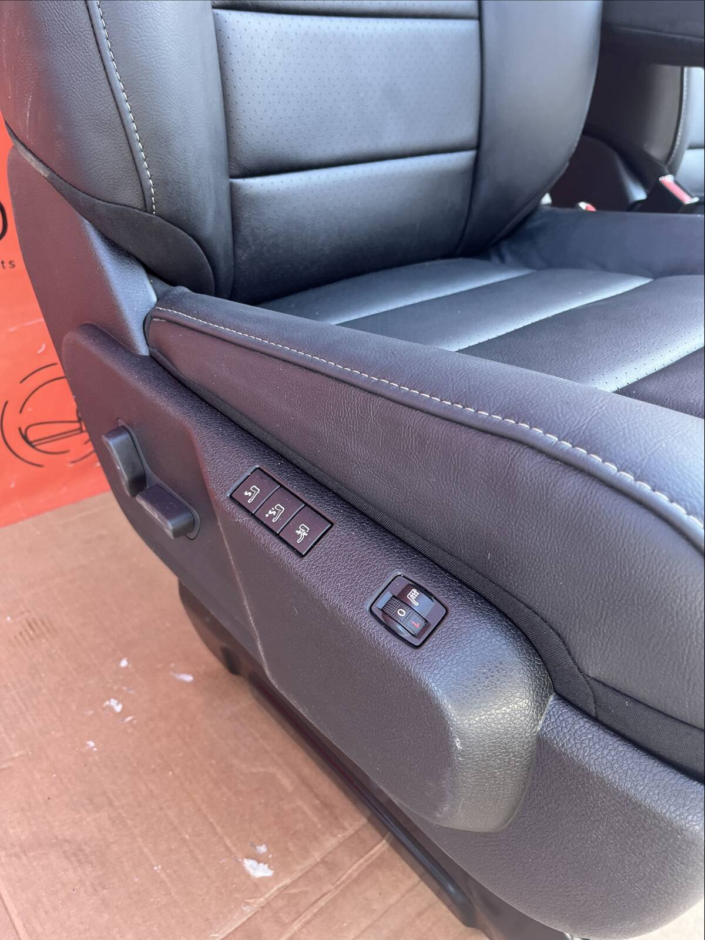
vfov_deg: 67.3
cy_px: 470
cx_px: 352
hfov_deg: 53.1
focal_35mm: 26
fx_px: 706
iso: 125
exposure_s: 1/102
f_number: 1.6
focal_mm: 5.1
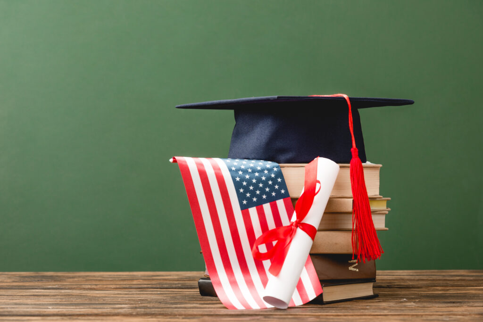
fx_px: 1476
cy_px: 161
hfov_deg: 18.6
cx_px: 242
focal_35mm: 110
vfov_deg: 12.5
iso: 100
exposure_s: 1/200
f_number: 7.1
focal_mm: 110
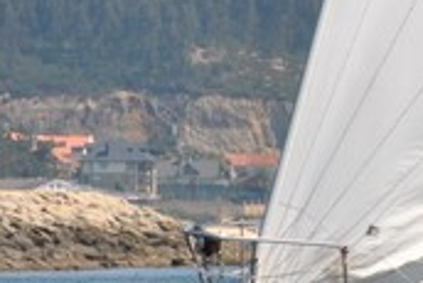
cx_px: 750
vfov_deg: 1.4
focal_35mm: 975
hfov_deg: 2.1
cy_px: 57
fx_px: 11461
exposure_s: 1/500
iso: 100
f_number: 5.6
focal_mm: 125
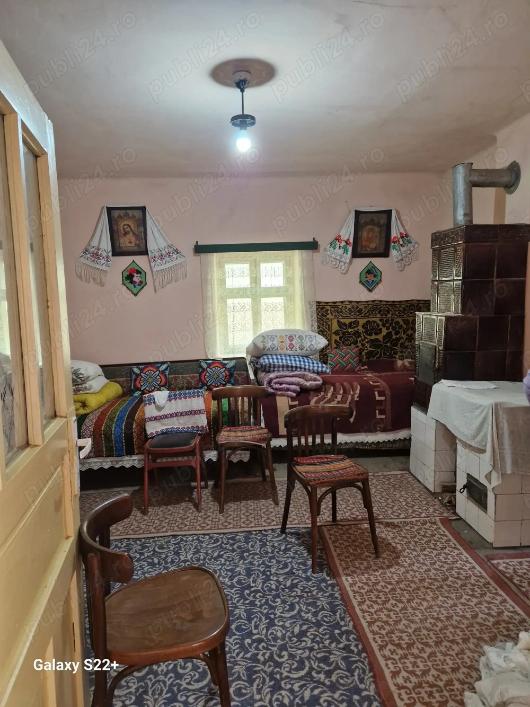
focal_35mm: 23
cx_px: 265
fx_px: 470
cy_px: 354
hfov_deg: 58.9
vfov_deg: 73.9
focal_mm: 5.4
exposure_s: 1/100
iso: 500
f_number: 1.8
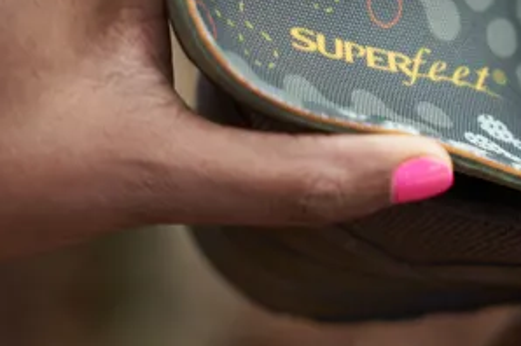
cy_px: 8
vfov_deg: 7.3
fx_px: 2718
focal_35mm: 188
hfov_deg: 10.8
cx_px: 580
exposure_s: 1/320
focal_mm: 70
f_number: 2.8
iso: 64
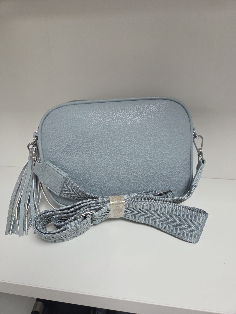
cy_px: 157
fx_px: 209
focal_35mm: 23
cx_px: 118
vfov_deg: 73.9
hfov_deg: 58.9
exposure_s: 1/100
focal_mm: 5.4
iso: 125
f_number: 1.8
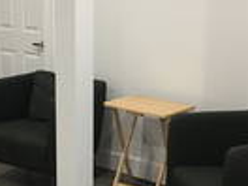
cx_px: 88
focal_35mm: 79
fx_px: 566
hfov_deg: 24.6
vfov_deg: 18.6
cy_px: 115
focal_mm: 4.15
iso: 50
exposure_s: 1/15
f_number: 2.2
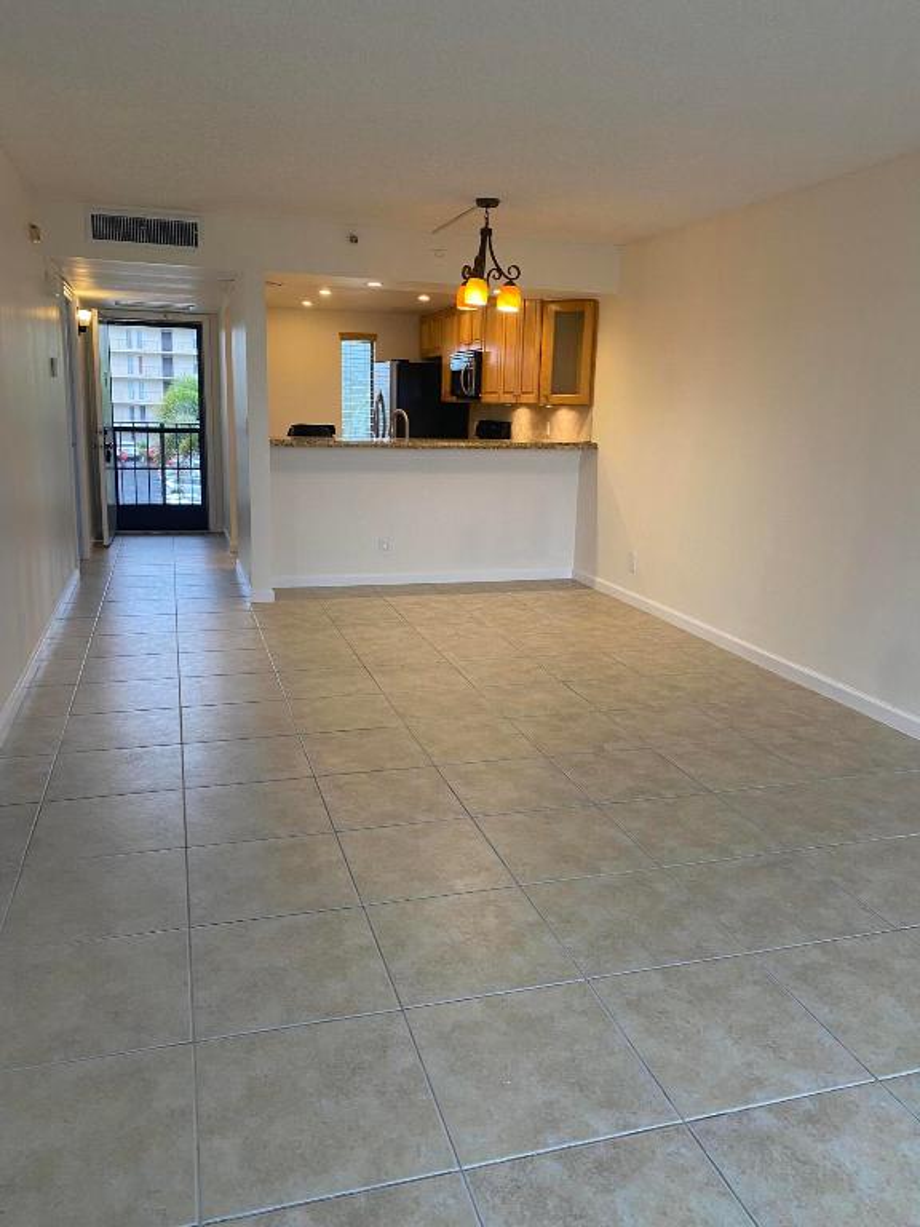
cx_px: 460
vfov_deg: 67.3
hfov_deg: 53.1
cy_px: 614
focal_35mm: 26
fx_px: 921
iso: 80
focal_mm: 4.25
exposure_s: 1/60
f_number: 1.8
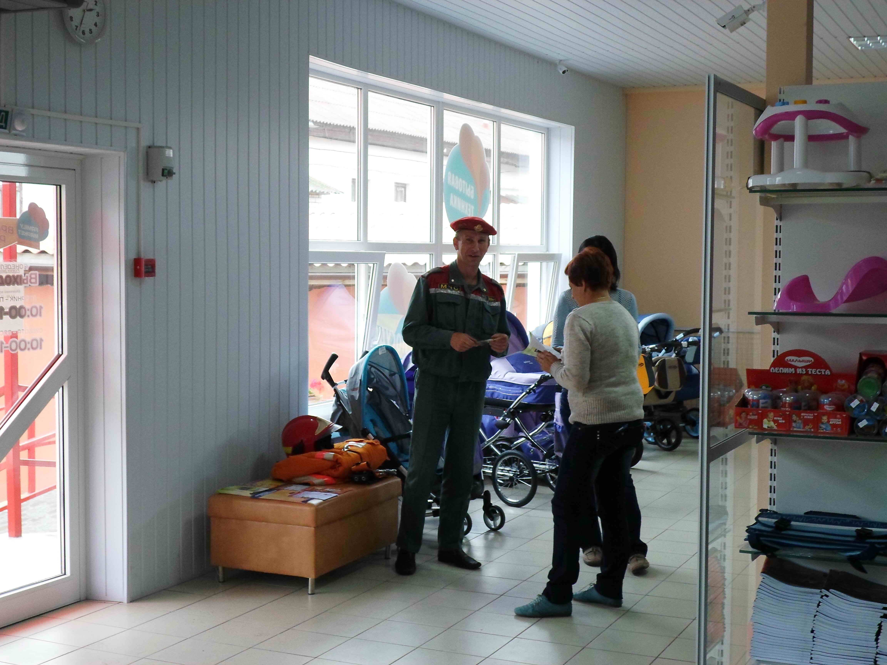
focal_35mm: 54
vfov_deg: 27.0
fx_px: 1384
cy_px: 332
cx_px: 444
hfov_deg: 35.5
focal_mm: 9.7
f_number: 3.6
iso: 160
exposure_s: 1/45
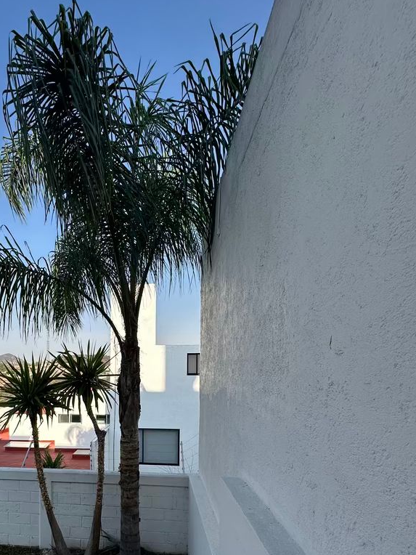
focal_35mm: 22
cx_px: 115
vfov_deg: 72.7
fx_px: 353
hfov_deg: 58.5
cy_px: 394
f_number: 2.2
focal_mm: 2.22
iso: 40
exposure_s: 1/1261
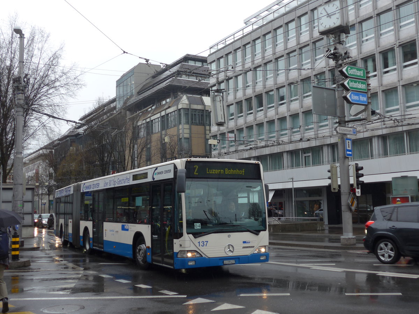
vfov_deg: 35.1
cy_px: 157
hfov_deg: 45.8
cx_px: 210
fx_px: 496
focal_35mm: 41
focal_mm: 8.4
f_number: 2.8
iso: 100
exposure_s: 1/250
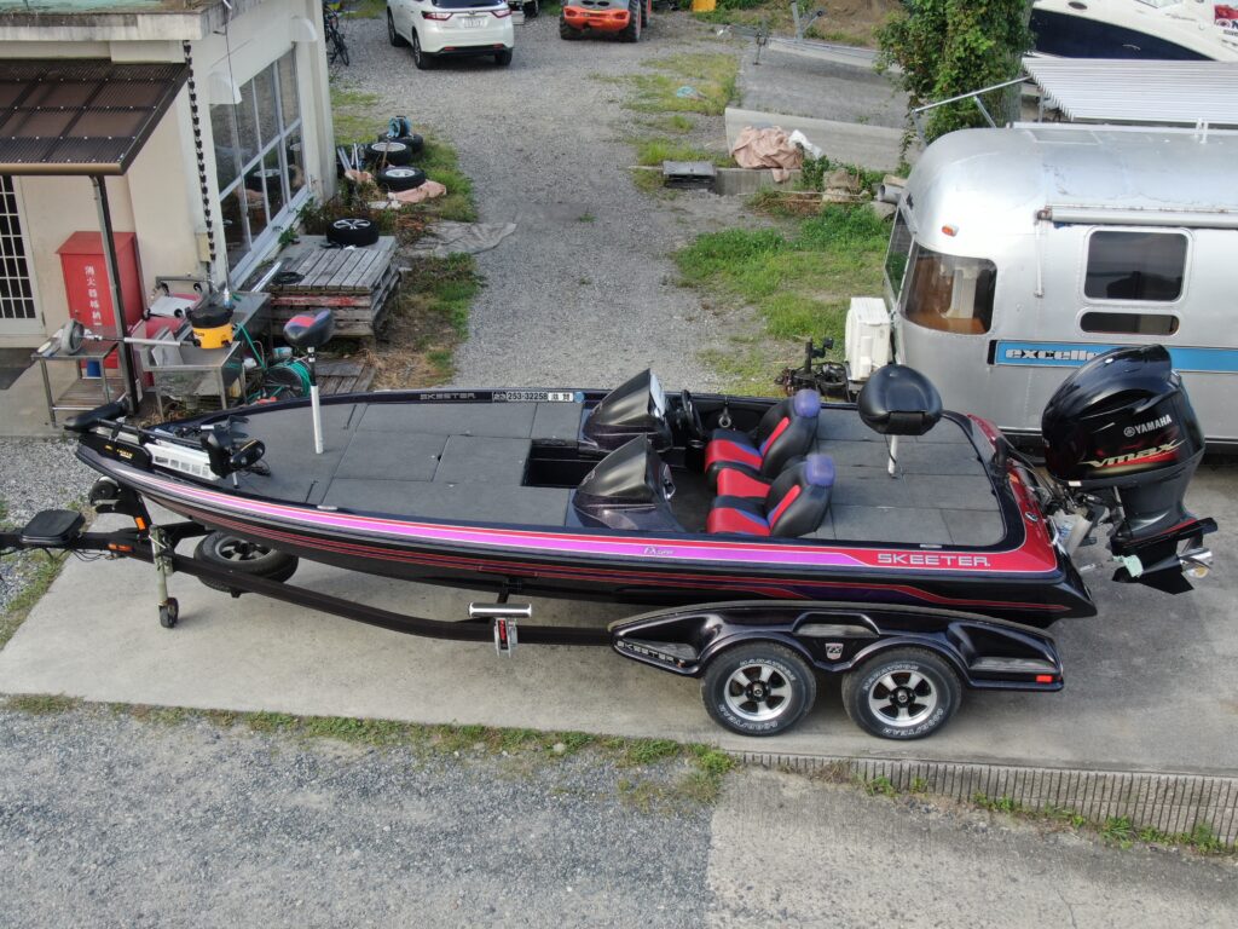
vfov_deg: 34.3
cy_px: 464
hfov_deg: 44.8
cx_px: 619
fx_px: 1502
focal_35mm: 42
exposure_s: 1/100
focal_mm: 7.23
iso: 100
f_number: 3.5
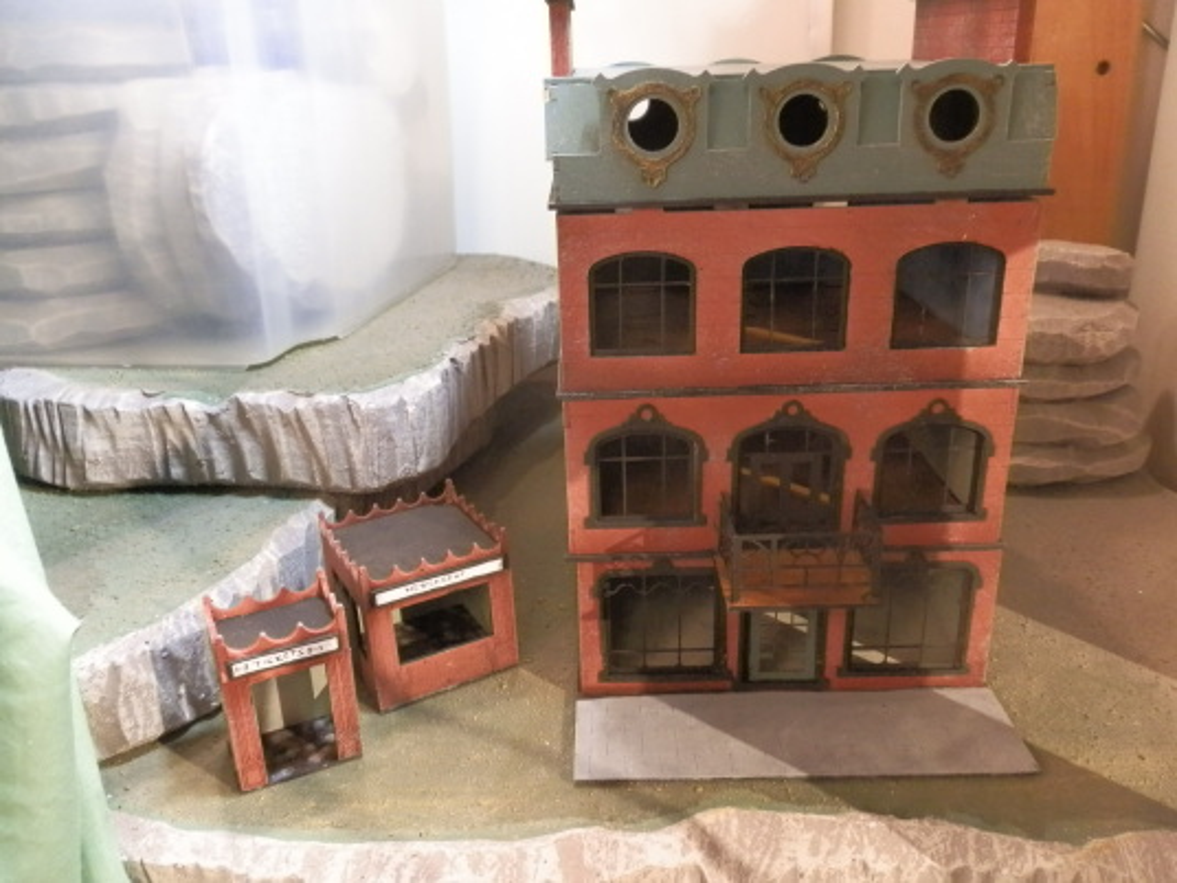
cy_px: 442
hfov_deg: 63.4
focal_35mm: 28
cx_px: 588
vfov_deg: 49.7
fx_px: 952
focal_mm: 5
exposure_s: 1/30
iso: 400
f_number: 3.1
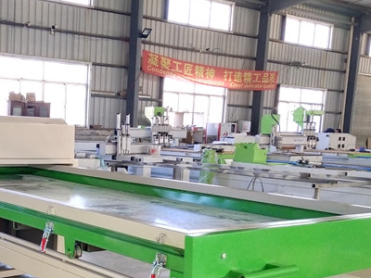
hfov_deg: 31.3
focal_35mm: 60
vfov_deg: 24.1
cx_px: 68
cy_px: 216
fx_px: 643
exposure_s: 1/100
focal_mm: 3.95
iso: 349
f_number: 1.8
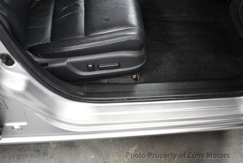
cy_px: 82
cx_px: 122
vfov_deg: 36.9
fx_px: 243
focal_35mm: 36
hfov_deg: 53.1
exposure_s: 1/125
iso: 3200
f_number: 3.5
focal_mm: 18
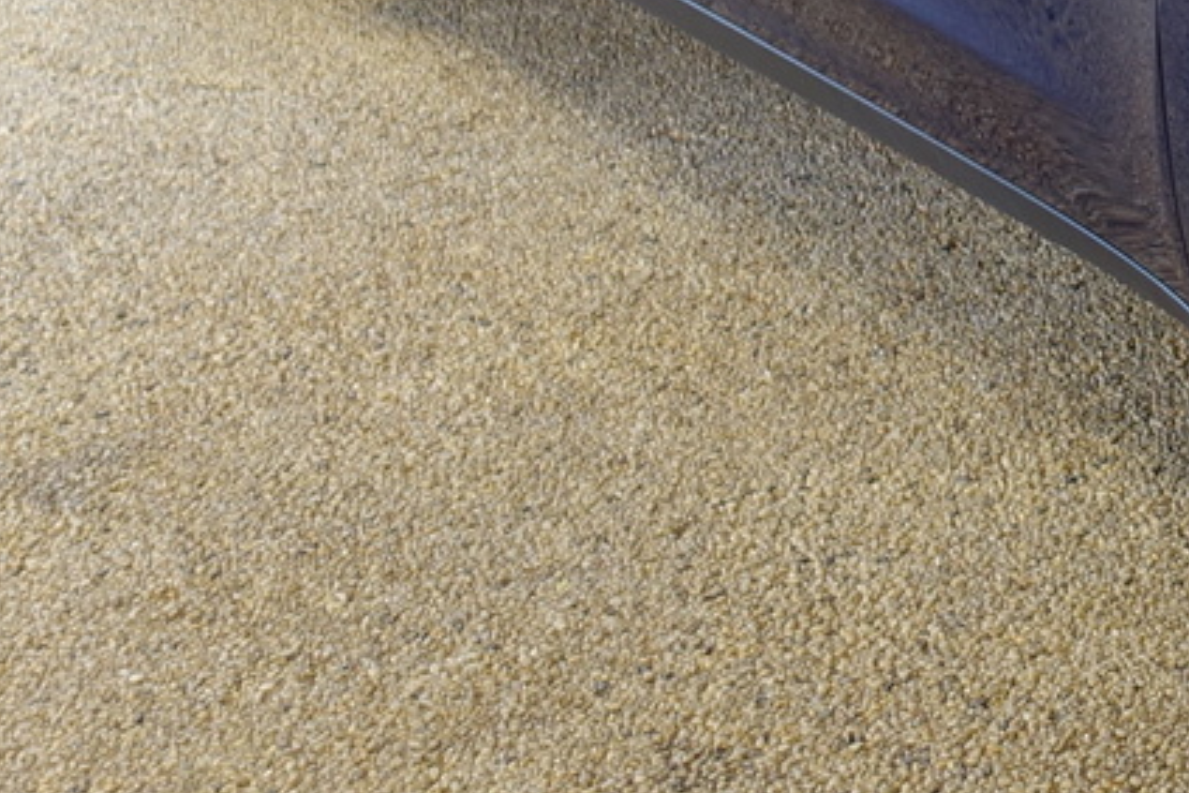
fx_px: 3038
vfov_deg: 14.4
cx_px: 1827
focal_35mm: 92
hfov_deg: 19.2
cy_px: -186
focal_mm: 8.8
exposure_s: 1/30
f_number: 1.8
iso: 200
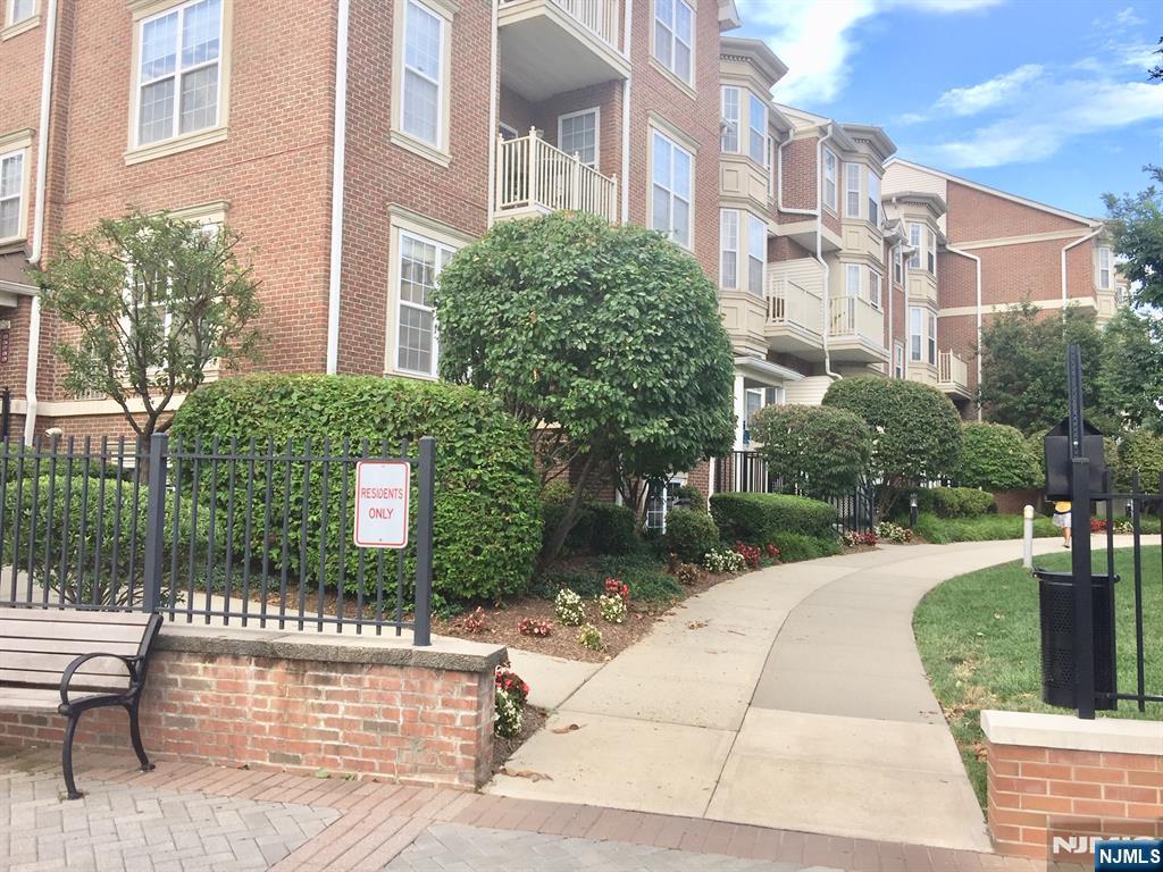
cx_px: 582
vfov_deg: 48.2
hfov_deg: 61.7
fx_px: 974
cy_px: 436
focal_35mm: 29
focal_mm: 4.15
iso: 32
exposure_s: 1/391
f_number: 2.2
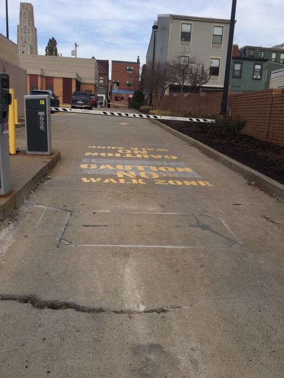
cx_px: 142
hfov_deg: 45.4
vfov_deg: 58.4
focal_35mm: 31
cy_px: 189
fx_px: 339
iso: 25
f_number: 2.4
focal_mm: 3.3
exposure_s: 1/482
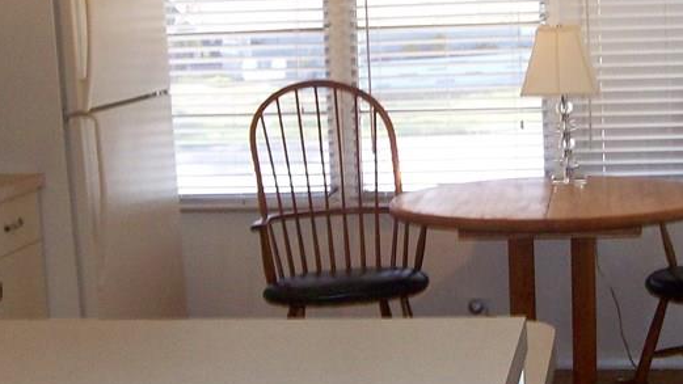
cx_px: 392
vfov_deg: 15.6
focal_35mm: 77
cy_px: 108
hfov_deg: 27.5
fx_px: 1394
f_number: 2.7
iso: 140
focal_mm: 6
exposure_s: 1/80.9
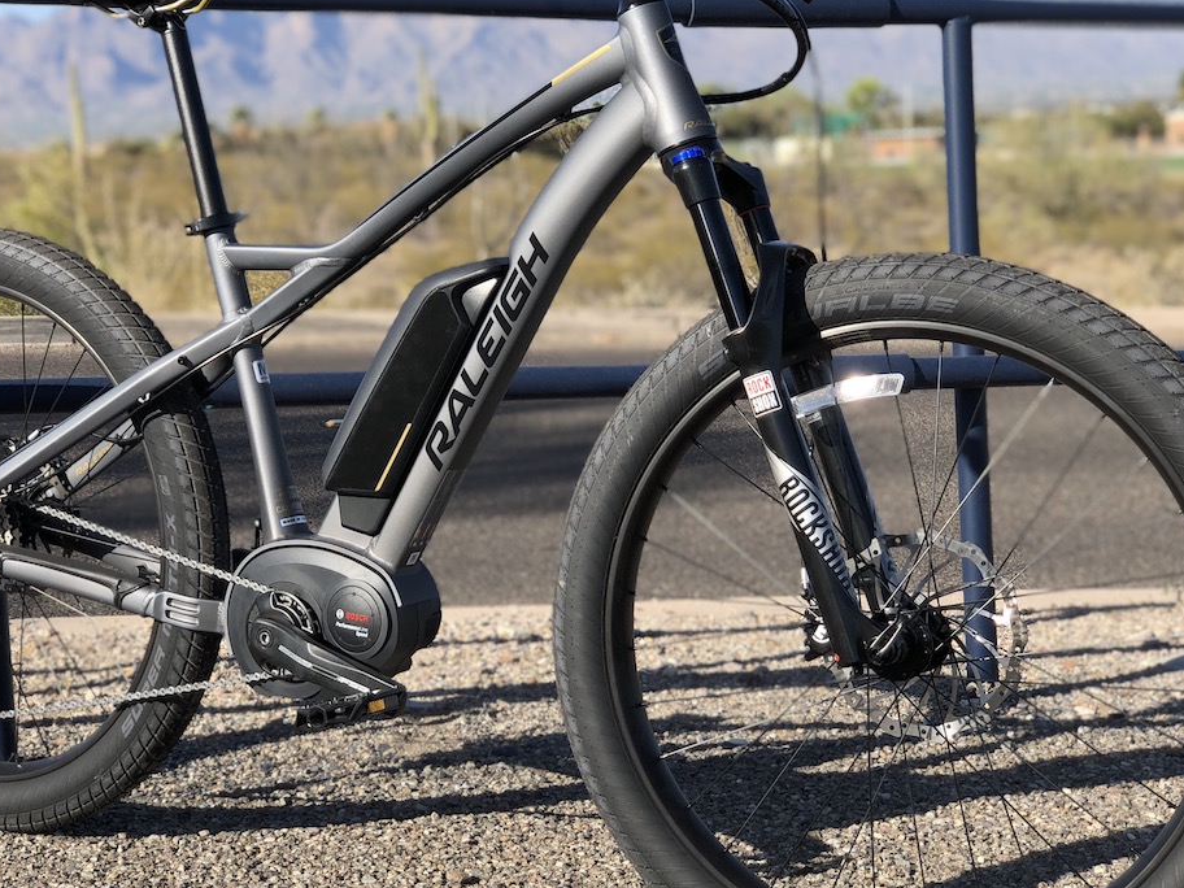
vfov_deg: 20.2
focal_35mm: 73
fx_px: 2497
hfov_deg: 26.7
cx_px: 528
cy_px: 413
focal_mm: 6
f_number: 2.4
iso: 16
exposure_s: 1/631
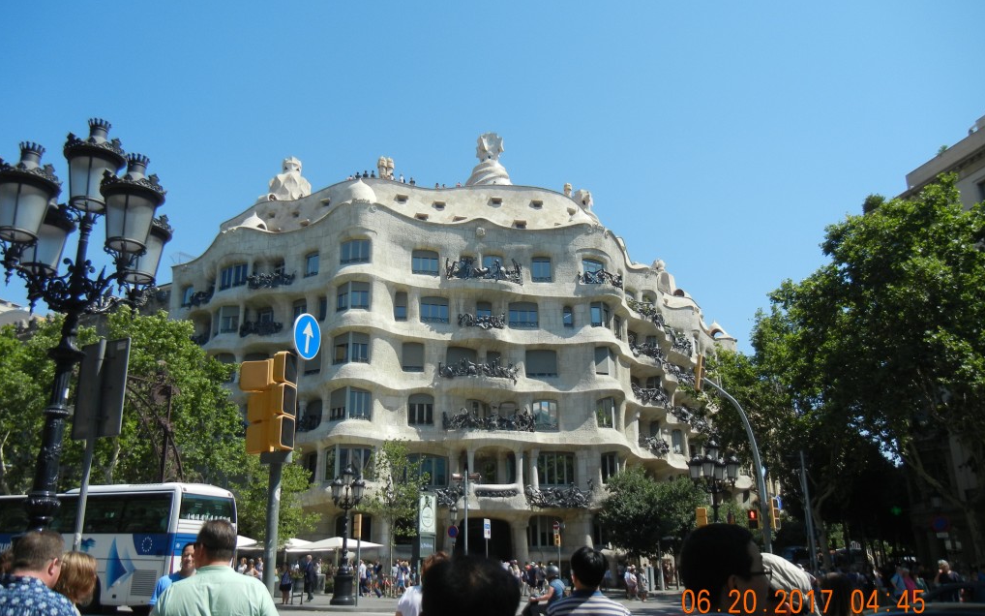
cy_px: 307
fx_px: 859
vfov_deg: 39.4
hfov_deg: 59.7
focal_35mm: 32
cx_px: 491
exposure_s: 1/362
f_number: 7
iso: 160
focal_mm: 5.4
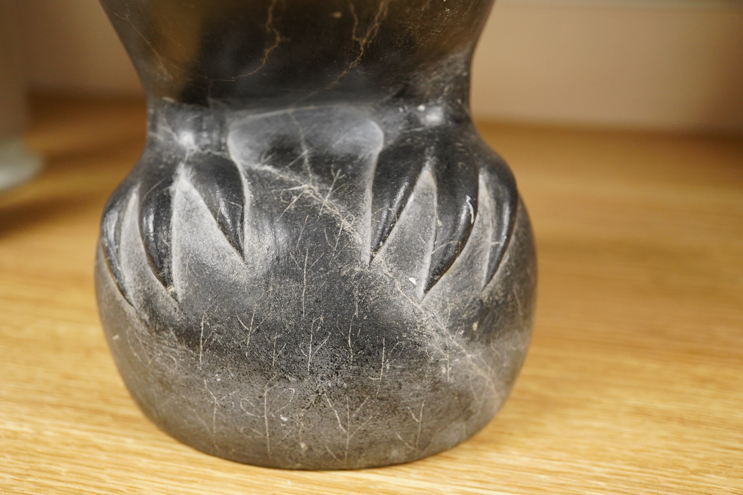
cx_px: 372
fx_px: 929
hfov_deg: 43.6
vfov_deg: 29.9
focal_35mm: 45
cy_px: 248
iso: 2500
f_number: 4.5
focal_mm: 30
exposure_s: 1/160
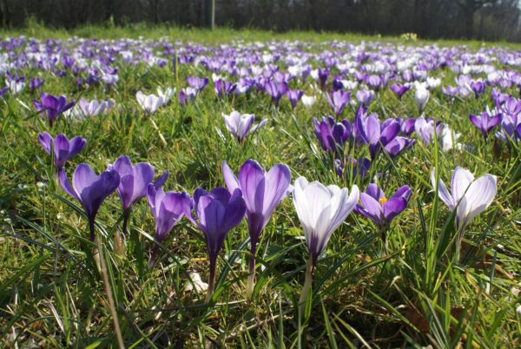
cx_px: 260
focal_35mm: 39
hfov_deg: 49.5
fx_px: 565
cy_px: 174
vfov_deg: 34.3
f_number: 11
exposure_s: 1/100
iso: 100
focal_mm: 26
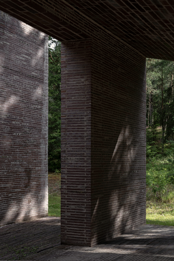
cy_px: 130
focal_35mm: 62
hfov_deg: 21.9
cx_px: 87
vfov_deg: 32.4
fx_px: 449
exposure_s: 1/200
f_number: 7.1
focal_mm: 62
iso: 400
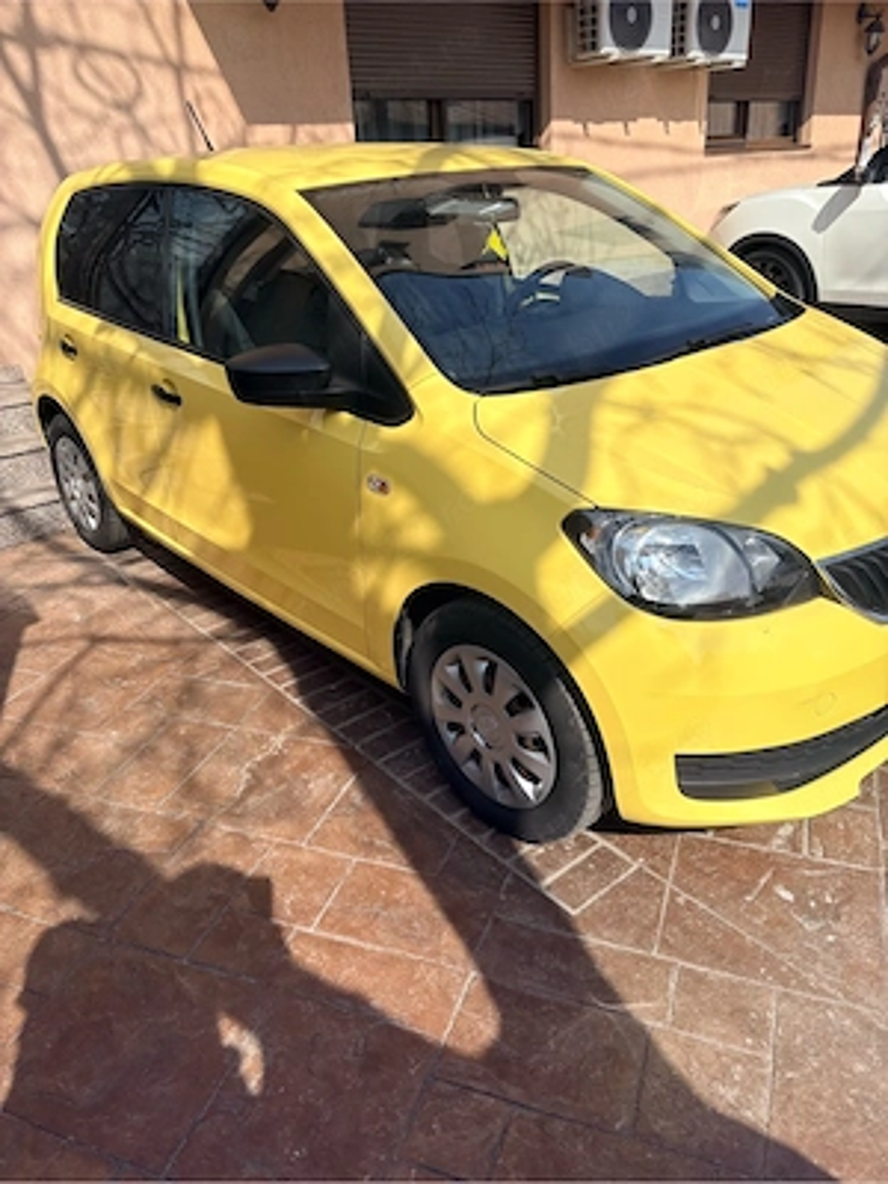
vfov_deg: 67.3
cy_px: 592
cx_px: 444
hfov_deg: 53.1
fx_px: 889
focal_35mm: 26
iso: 50
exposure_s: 1/3831
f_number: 1.6
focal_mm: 5.96
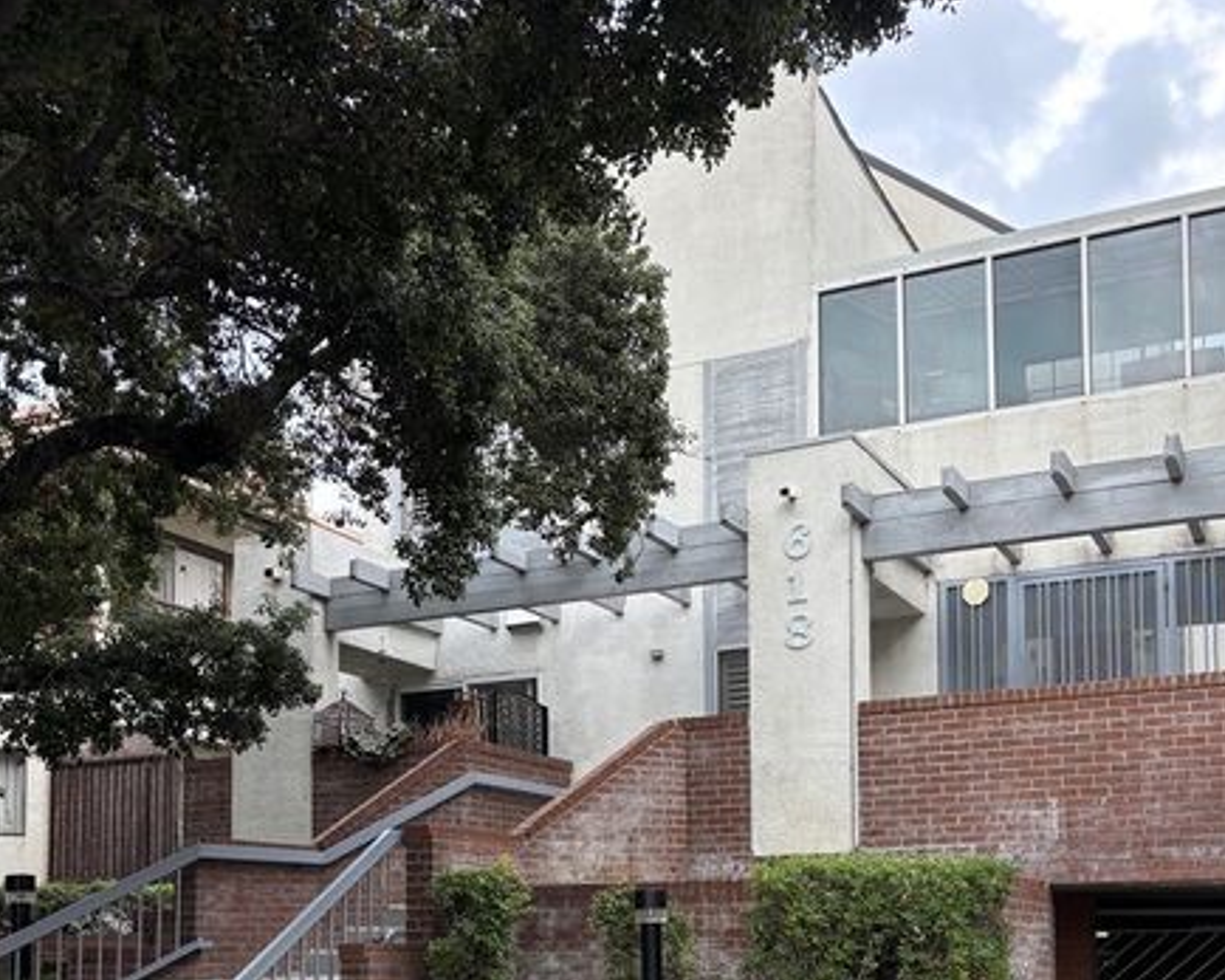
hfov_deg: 46.7
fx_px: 1414
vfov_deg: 36.4
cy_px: 840
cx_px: 700
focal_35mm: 39
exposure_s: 1/121
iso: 40
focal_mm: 5.96
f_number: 1.6
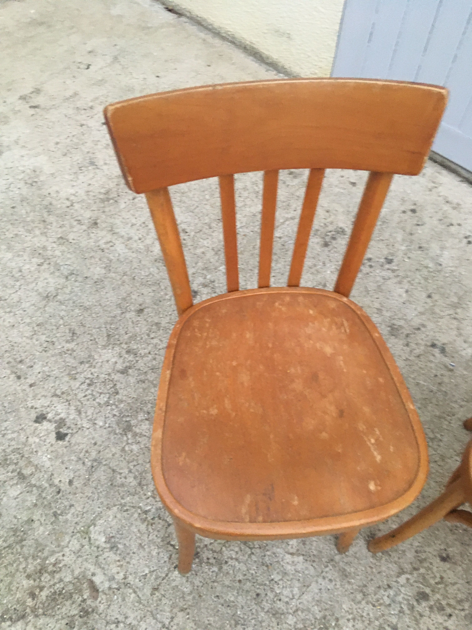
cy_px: 315
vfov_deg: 61.7
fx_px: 527
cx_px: 236
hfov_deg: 48.2
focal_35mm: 29
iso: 200
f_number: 2.2
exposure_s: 1/17
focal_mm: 4.15
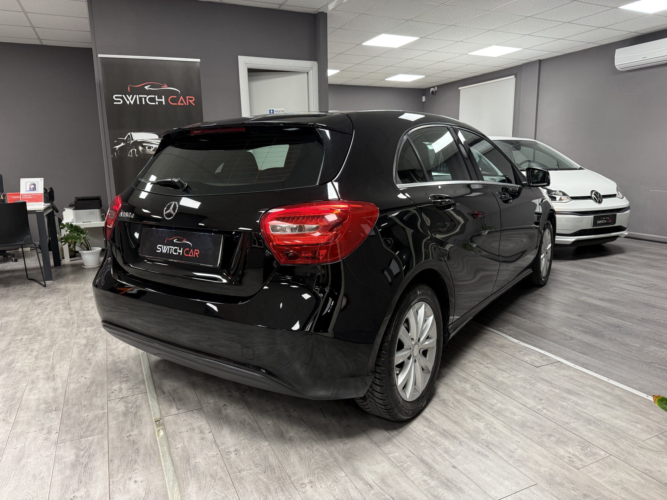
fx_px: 462
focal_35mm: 24
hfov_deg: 71.6
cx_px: 334
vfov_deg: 56.8
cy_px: 250
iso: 200
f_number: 1.78
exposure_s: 1/50
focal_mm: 6.76
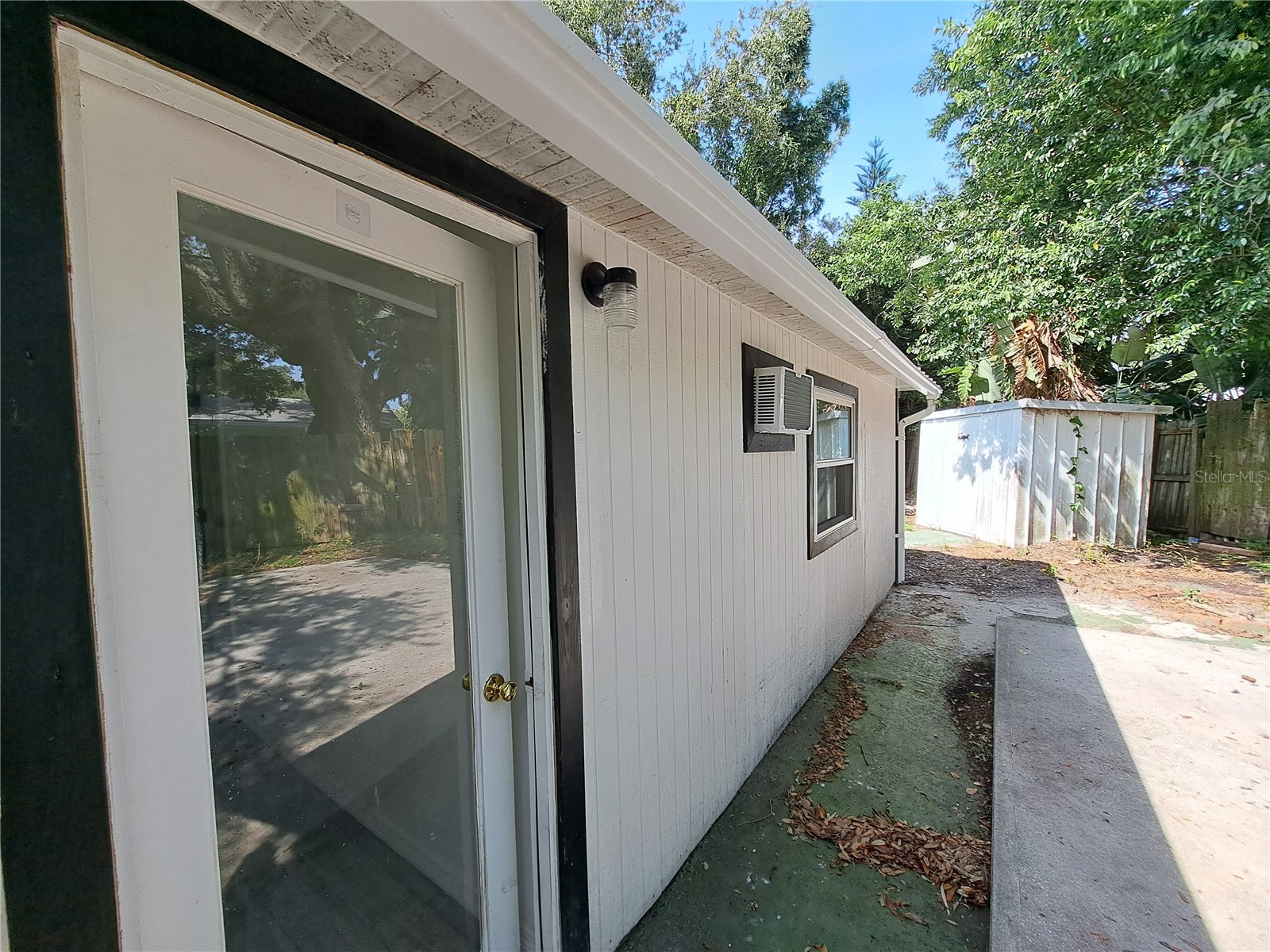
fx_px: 477
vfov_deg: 89.9
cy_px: 476
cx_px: 635
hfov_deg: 106.2
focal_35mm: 13
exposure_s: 1/310
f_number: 2.2
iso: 50
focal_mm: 1.74
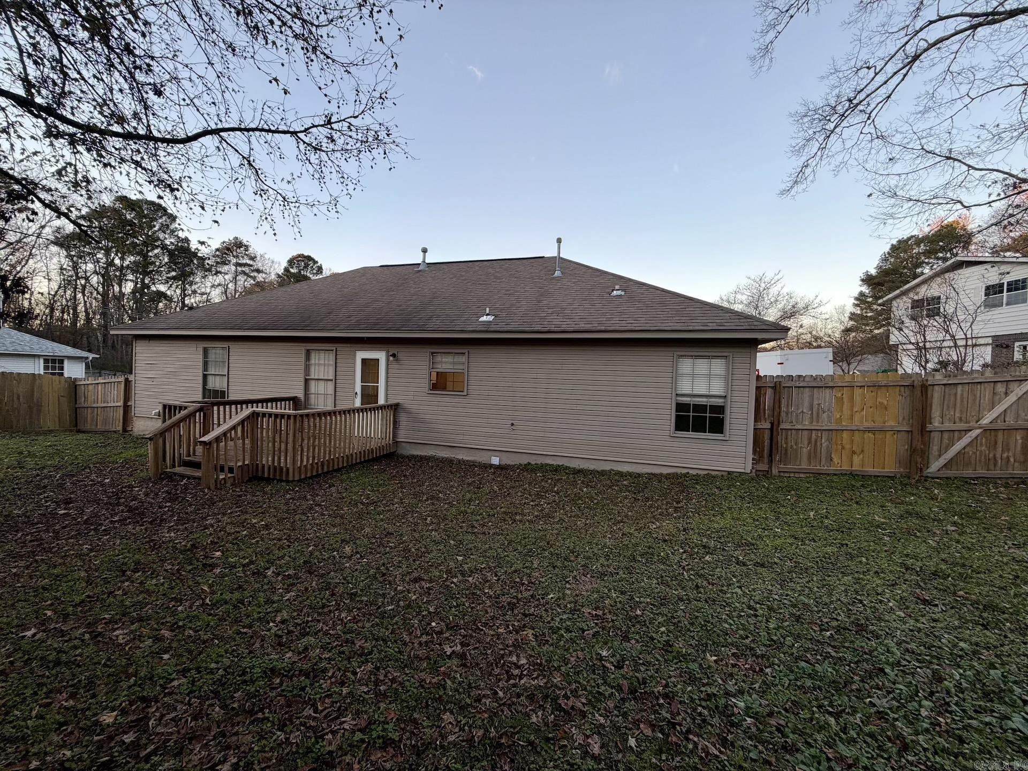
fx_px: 416
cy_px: 386
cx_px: 514
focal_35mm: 14
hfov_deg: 102.1
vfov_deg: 85.7
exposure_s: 1/130
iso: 40
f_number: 2.2
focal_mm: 2.22
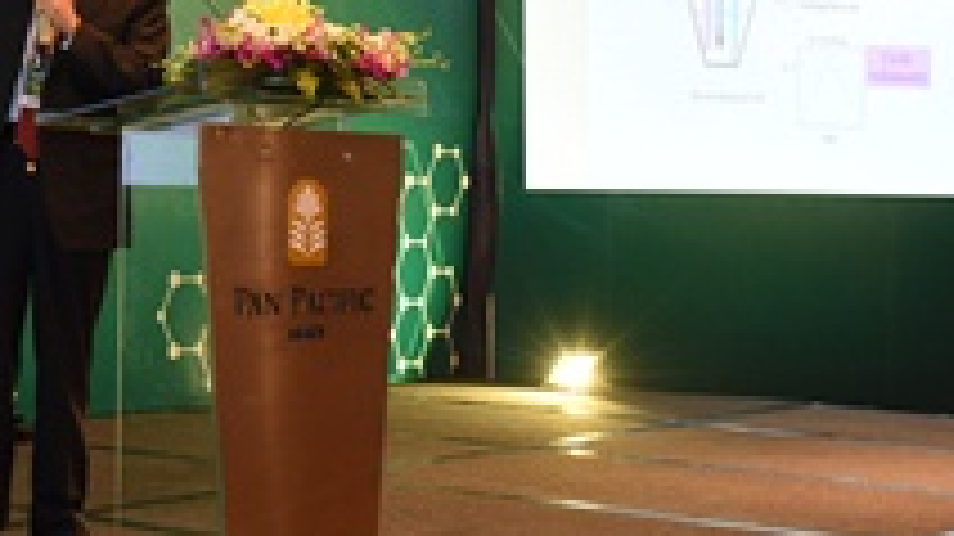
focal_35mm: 84
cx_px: 63
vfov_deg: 14.1
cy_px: -7
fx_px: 2124
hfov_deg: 24.5
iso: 1000
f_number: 4.5
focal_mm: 38
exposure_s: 1/40
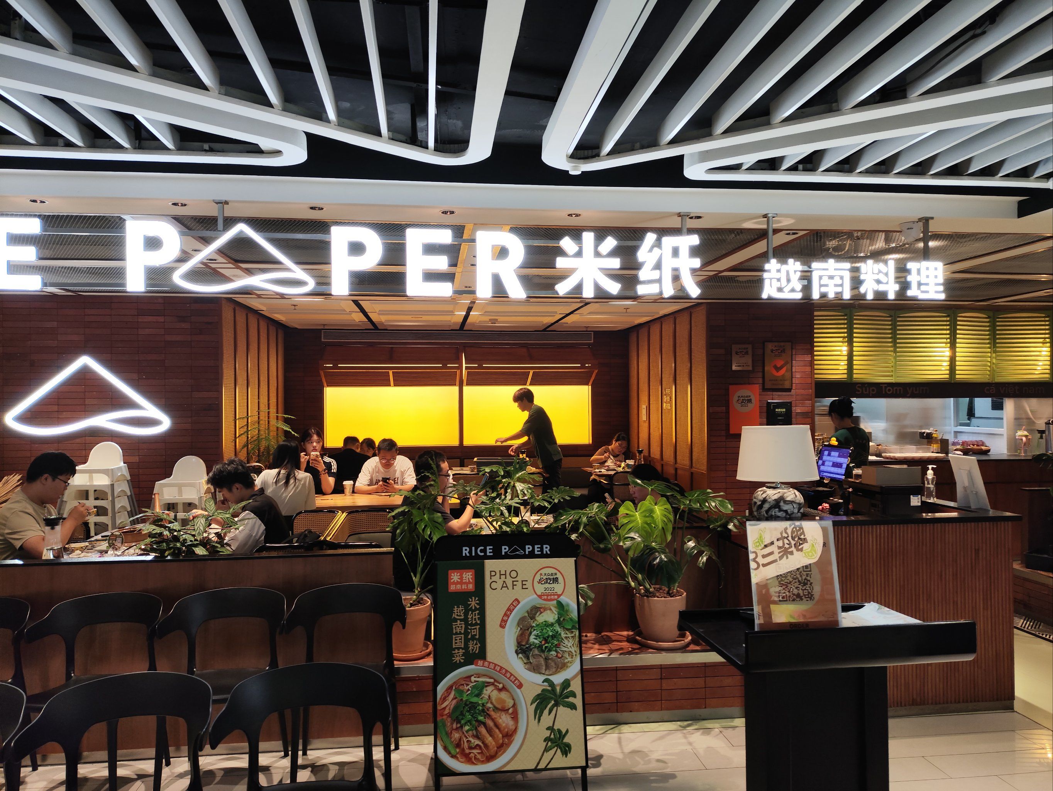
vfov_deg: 56.8
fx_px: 730
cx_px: 526
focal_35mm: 24
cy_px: 396
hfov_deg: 71.6
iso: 54
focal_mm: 4.68
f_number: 1.8
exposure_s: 1/50
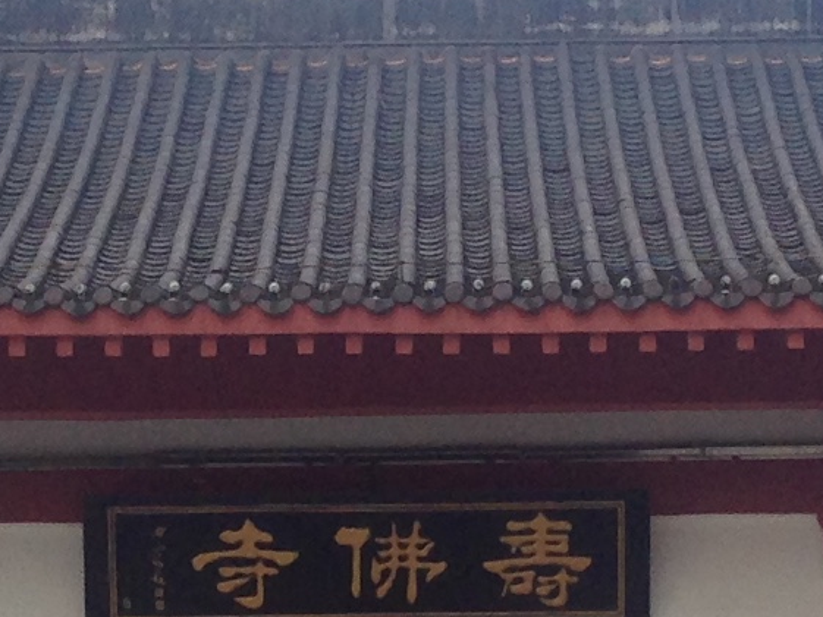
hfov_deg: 10.3
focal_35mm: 192
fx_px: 4566
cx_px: 376
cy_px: 349
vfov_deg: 7.7
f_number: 2.4
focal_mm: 4.12
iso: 50
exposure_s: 1/763
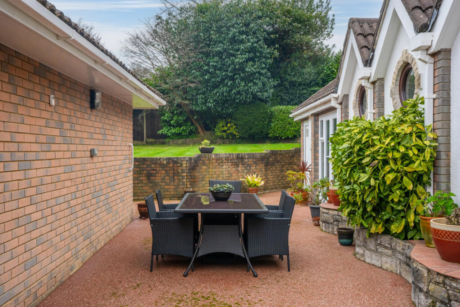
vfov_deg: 37.9
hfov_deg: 54.4
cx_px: 230
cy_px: 154
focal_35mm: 35
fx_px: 447
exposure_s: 1/125
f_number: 11
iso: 800
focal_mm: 35
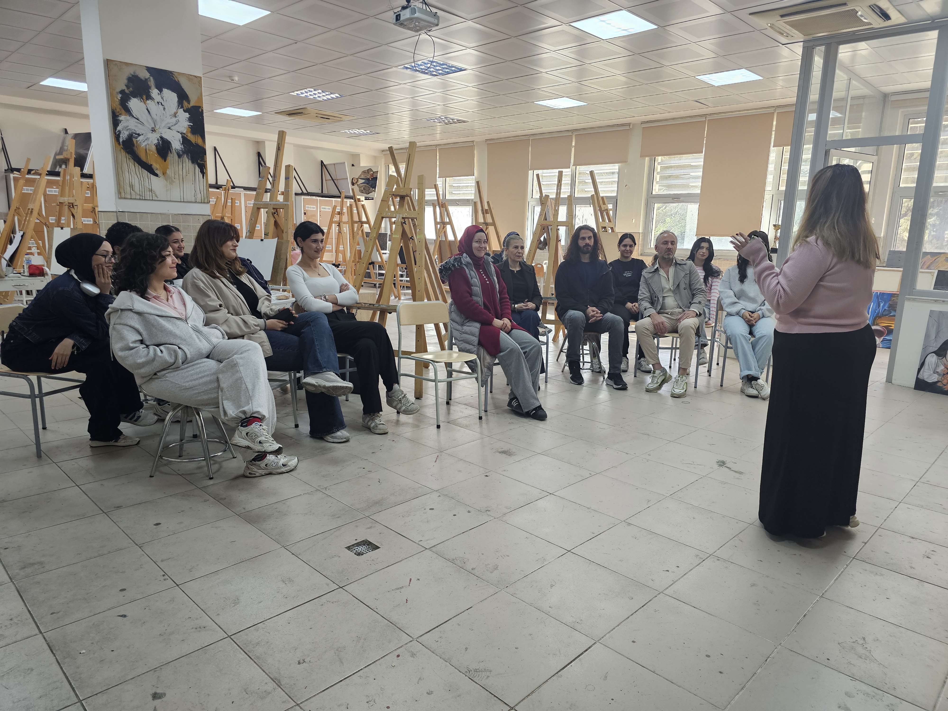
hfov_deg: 73.9
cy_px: 356
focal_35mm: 23
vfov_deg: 58.9
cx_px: 474
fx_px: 630
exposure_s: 1/180
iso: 200
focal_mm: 6.3
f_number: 1.7
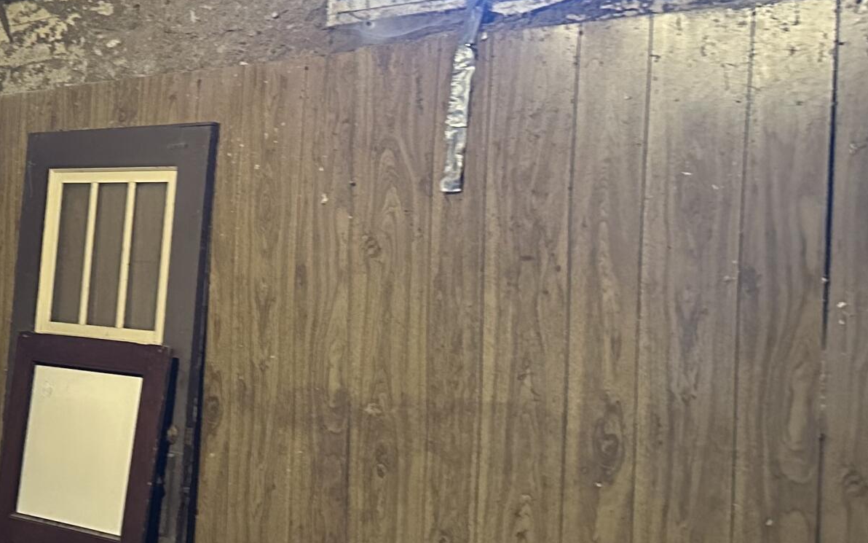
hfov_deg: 29.4
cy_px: 339
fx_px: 1514
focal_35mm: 64
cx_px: -40
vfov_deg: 20.3
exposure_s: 1/40
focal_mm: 6.86
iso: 1000
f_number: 1.78
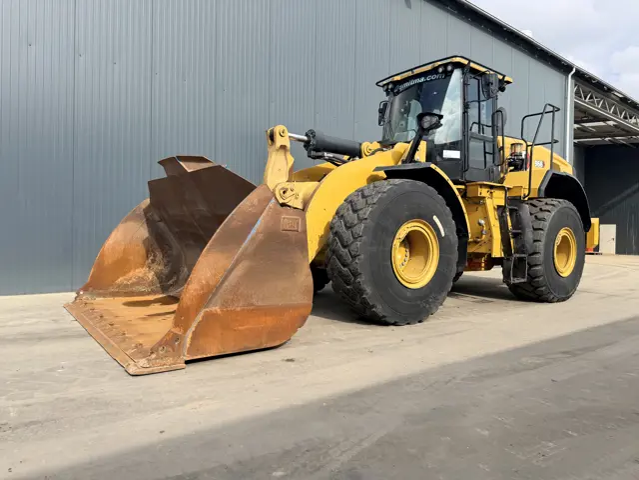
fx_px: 443
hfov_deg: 71.6
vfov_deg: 56.8
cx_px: 320
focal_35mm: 24
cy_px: 240
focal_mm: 6.76
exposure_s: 1/2703
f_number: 1.78
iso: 80
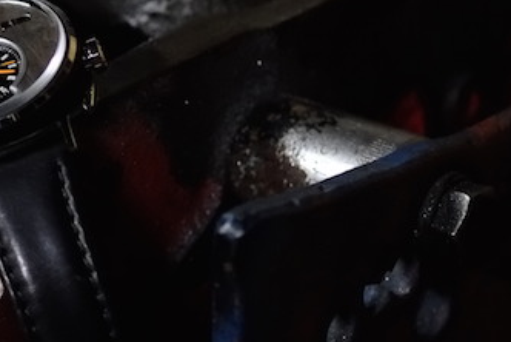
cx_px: -20
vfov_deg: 5.1
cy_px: 92
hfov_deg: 7.6
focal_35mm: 271
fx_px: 3850
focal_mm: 60
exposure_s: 1/125
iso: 6400
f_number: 2.4
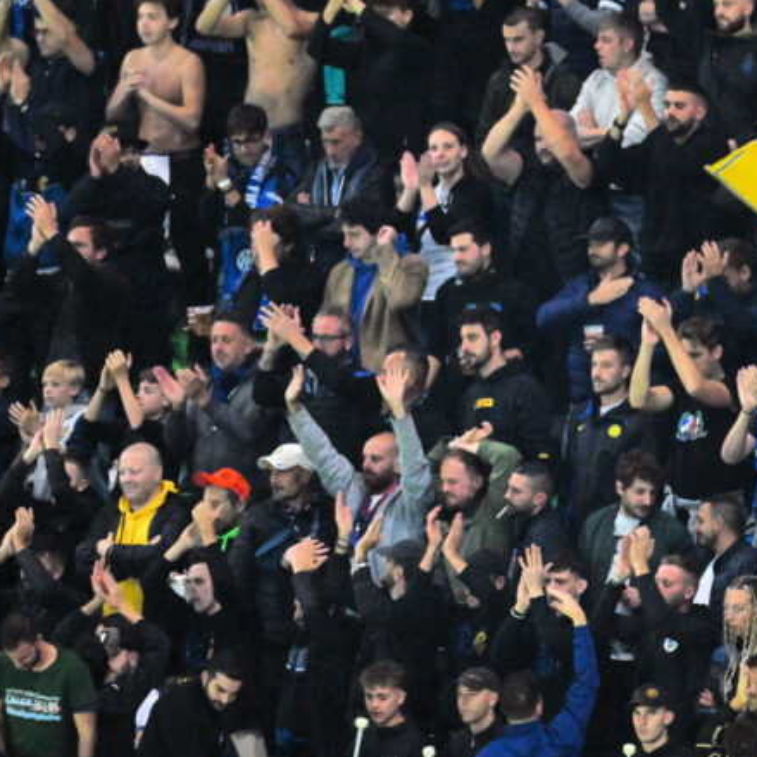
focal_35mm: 1190
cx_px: 559
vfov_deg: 1.5
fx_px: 29442
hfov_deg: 1.5
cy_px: 406
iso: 4000
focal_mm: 600
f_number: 6.3
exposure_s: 1/125
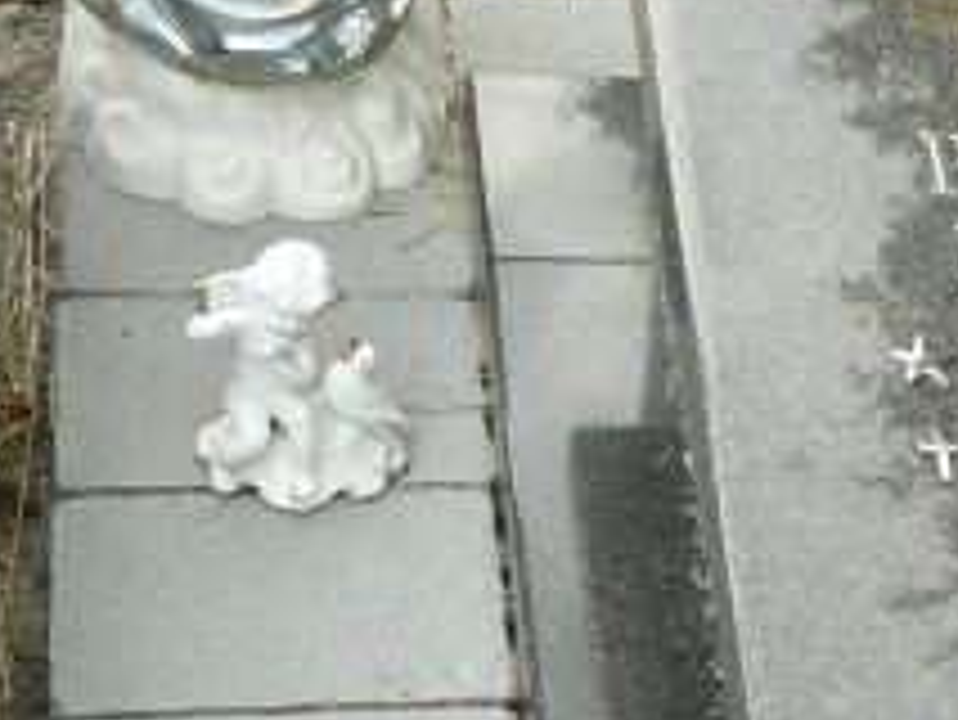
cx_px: 1201
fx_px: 2908
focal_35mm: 105
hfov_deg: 17.7
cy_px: 734
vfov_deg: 13.9
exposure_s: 1/200
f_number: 2.8
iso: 80
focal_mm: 5.2
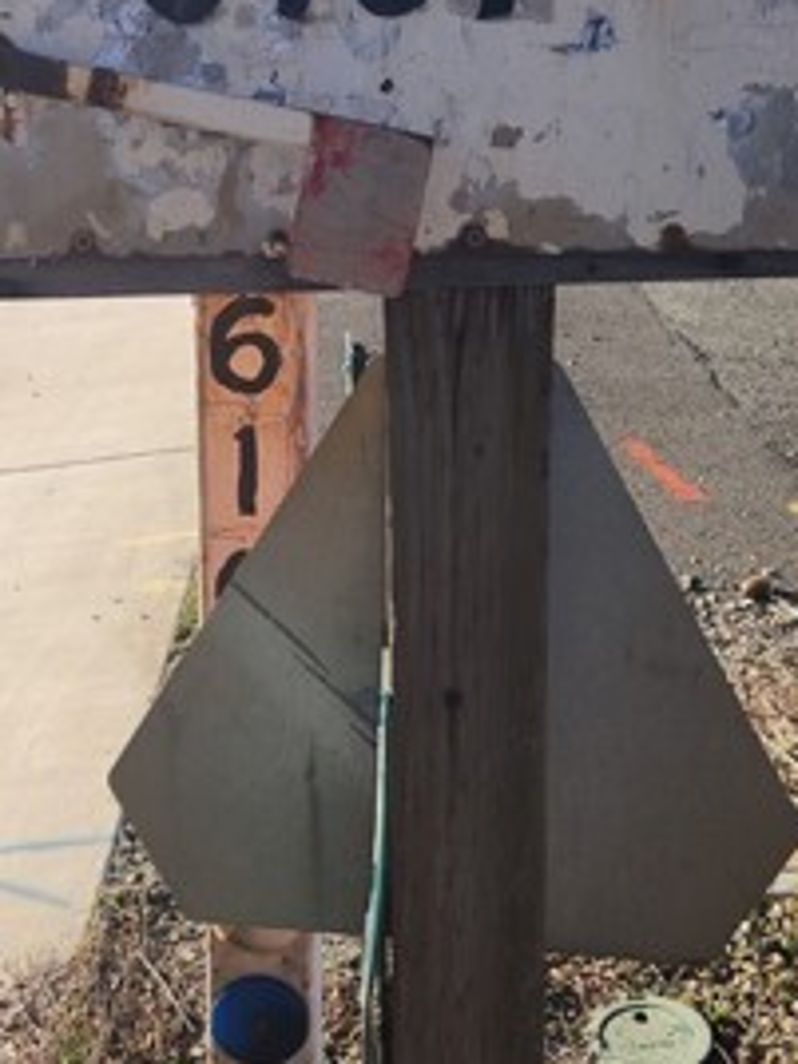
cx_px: 377
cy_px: 306
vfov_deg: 34.4
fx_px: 1691
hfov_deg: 26.6
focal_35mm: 55
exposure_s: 1/1173
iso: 20
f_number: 1.8
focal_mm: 5.4
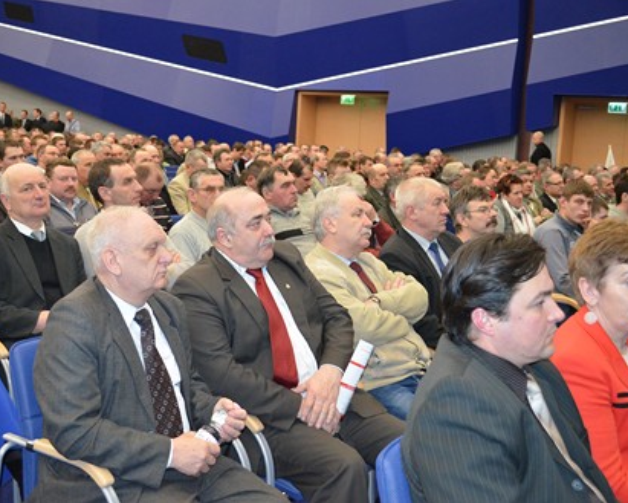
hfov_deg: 37.6
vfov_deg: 30.5
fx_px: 922
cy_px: 252
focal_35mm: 50
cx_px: 269
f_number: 4.5
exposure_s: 1/60
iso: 3200
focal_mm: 29
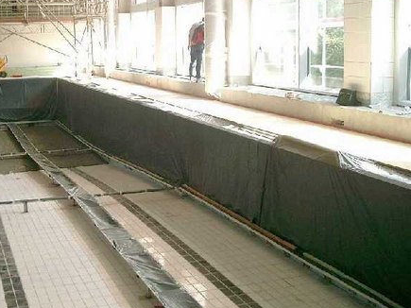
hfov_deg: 37.0
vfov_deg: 28.5
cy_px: 124
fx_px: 605
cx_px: 128
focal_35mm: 51
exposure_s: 1/80
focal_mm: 7.6
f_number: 2.6
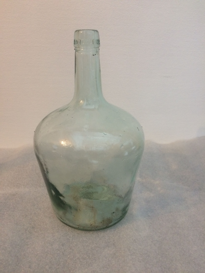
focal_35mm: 29
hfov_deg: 48.2
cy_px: 136
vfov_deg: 61.7
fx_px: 229
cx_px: 102
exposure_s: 1/33
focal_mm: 4.15
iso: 250
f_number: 2.2
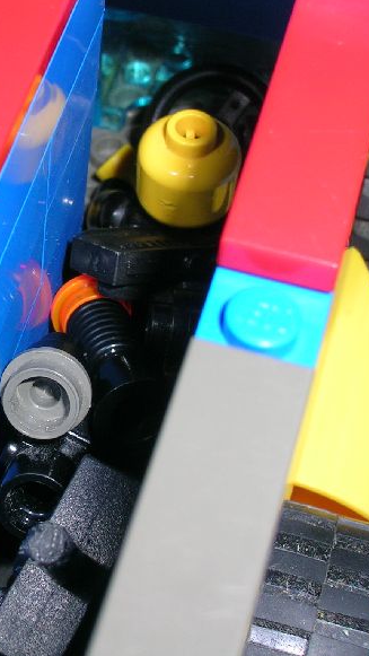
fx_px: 1547
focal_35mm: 89
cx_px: -28
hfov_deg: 13.4
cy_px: 327
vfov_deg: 23.9
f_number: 5.9
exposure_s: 1/60.1
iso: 50
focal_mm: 9.3
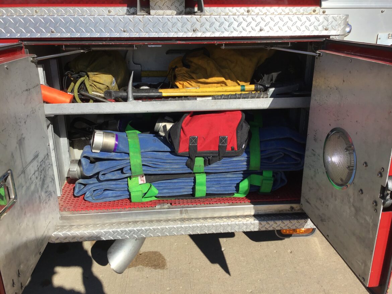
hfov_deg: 58.3
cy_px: 147
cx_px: 196
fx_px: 351
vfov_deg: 45.5
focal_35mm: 31
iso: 25
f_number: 2.4
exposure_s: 1/1335
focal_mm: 3.3
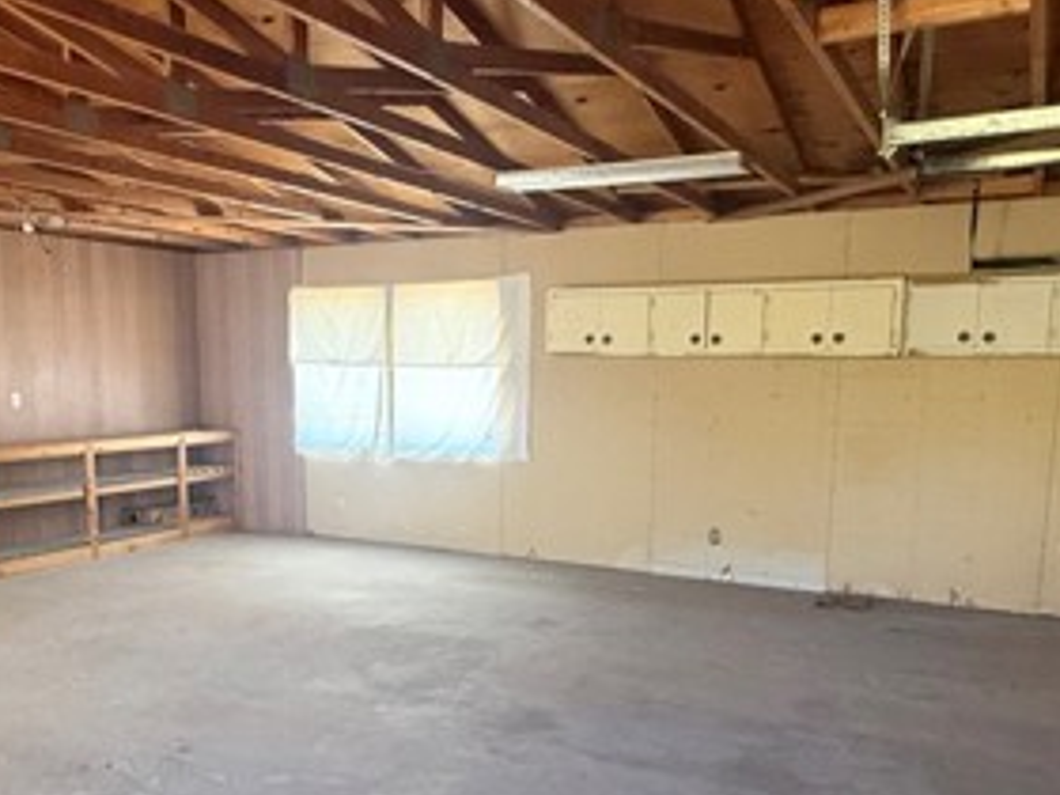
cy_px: 522
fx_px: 980
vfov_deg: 43.6
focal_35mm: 32
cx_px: 496
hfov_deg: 56.8
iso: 320
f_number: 2.2
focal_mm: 2.22
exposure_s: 1/60
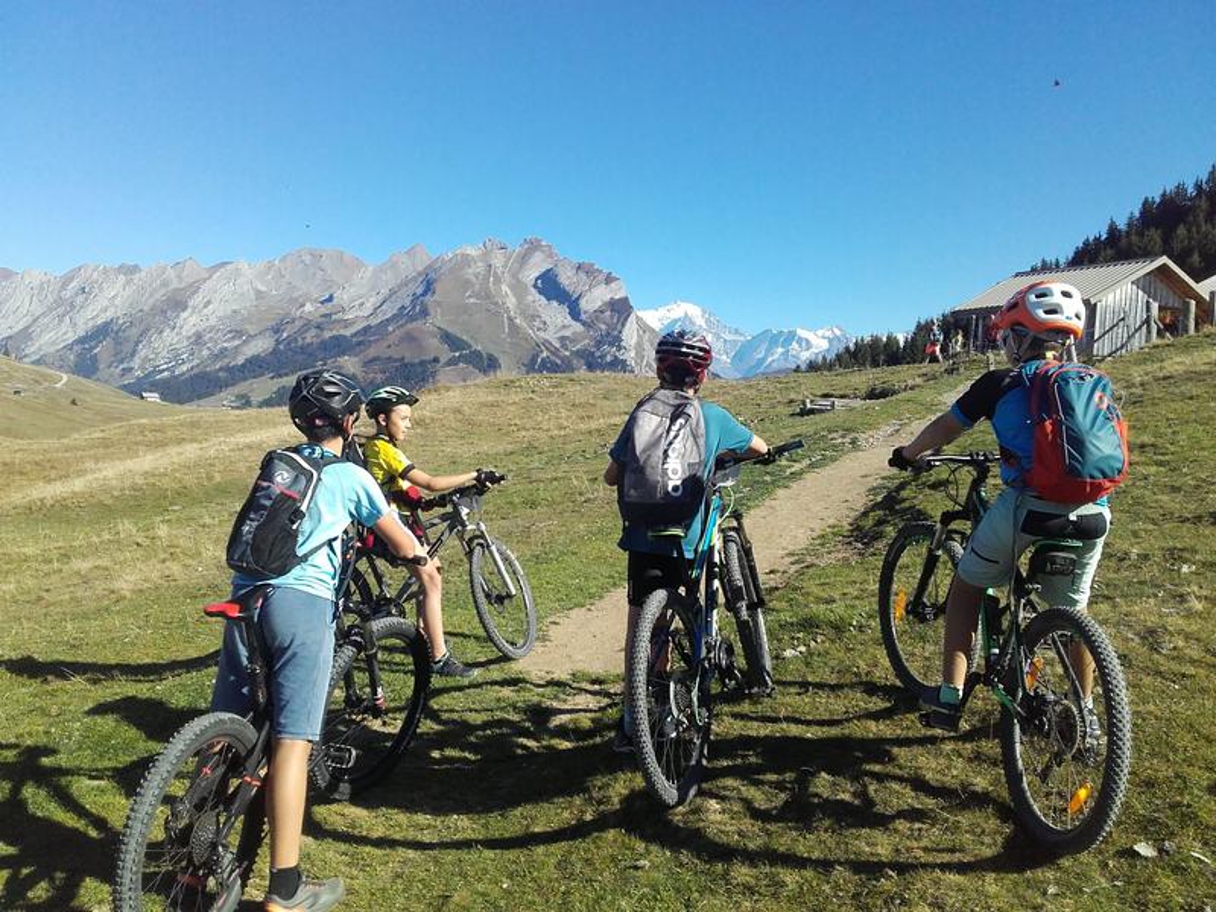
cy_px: 456
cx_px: 608
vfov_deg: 45.4
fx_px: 1089
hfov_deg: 58.4
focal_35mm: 31
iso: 50
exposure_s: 1/949
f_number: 2.2
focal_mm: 3.3
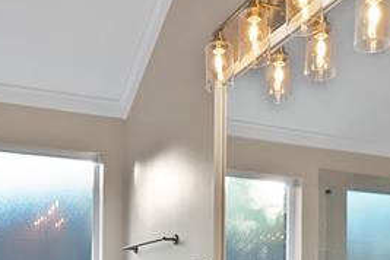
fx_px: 498
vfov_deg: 26.5
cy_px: 298
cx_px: 190
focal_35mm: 46
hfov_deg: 42.7
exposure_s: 1/5
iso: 640
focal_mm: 12
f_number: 9
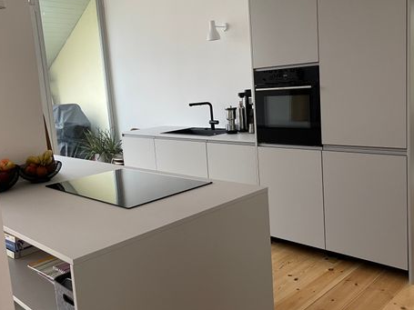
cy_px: 146
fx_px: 395
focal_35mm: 33
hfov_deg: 55.4
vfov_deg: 42.9
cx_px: 209
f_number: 1.6
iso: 200
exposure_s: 1/60
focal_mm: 5.1
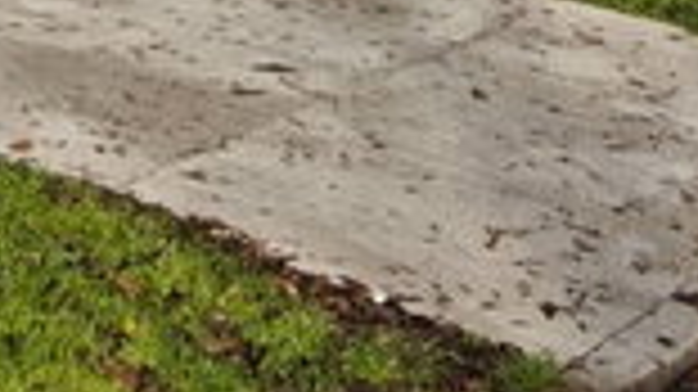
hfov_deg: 18.1
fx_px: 2072
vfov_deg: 8.6
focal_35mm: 112
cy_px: -865
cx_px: -142
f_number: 2.2
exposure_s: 1/1012
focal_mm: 2.16
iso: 50
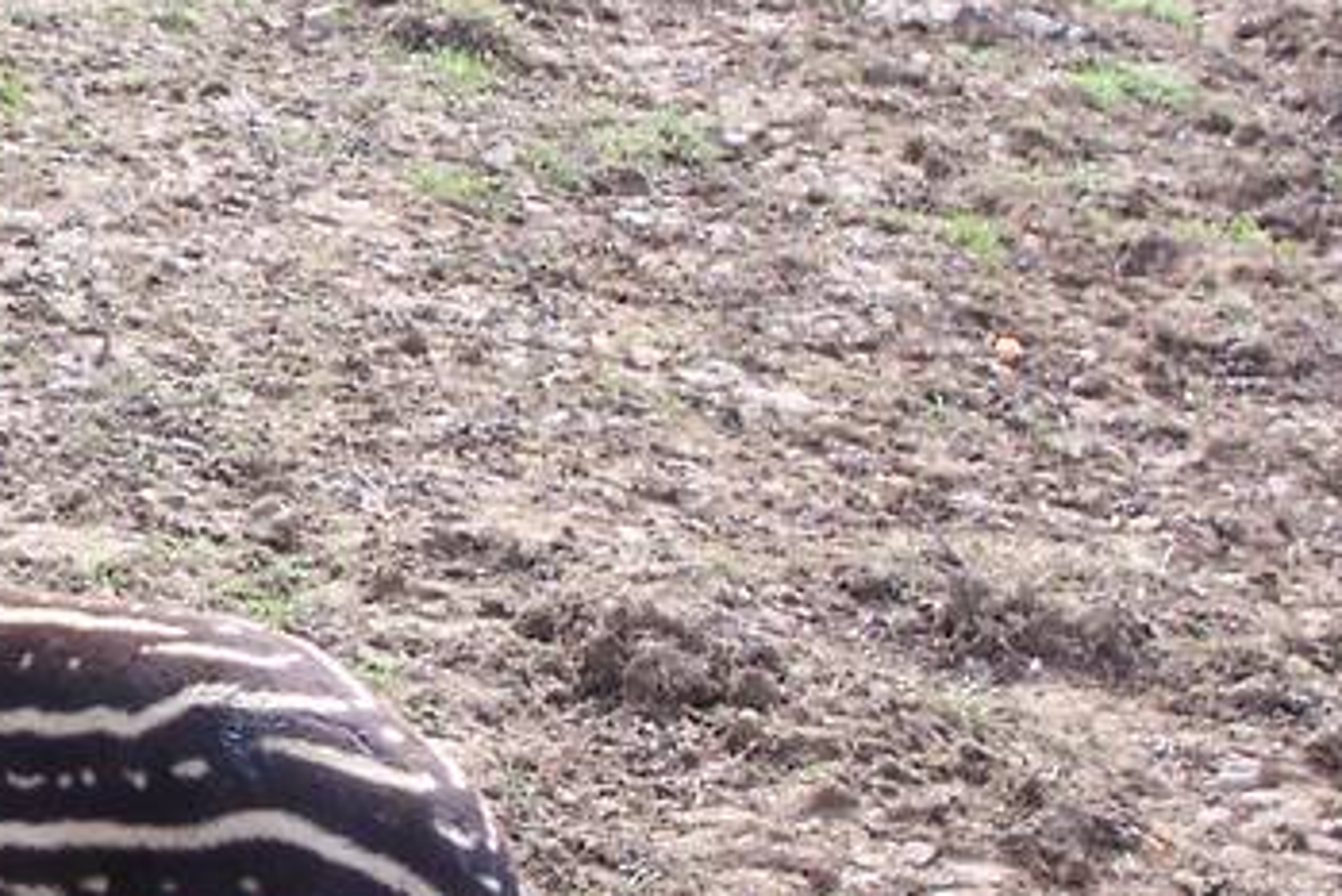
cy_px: 413
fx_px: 5146
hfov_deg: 14.1
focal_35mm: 138
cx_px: -550
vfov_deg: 9.9
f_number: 3.1
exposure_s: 1/250
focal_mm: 9.8
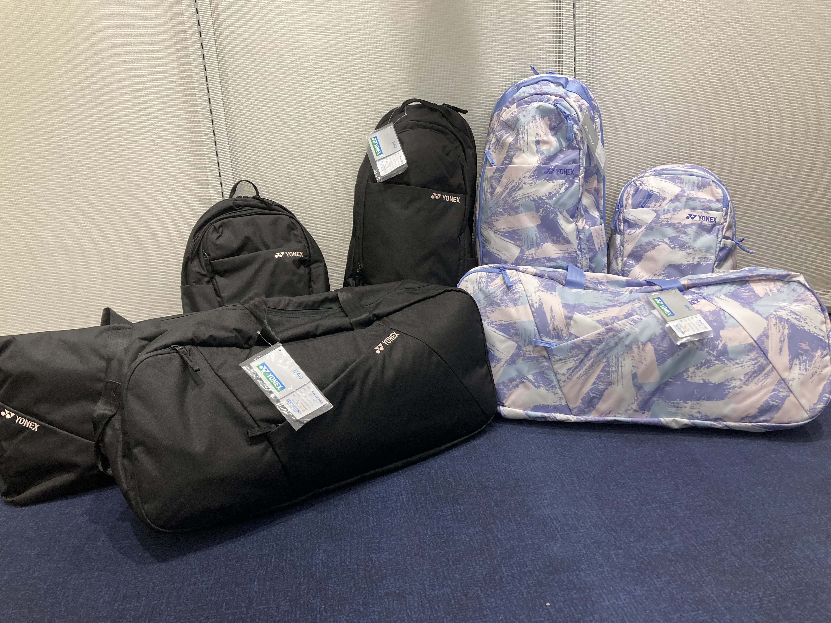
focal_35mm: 28
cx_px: 416
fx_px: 672
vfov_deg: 49.7
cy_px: 312
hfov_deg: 63.4
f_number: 1.8
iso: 125
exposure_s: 1/60
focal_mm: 3.99
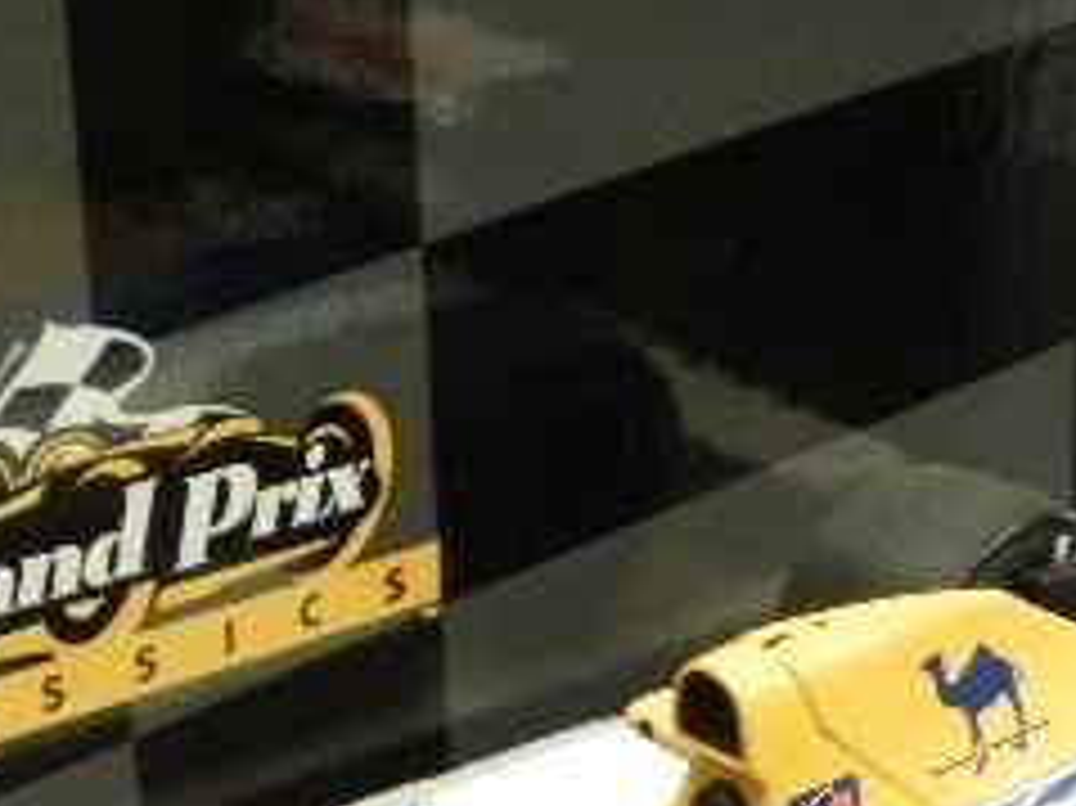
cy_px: 1067
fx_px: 3666
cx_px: 545
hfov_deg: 16.7
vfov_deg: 12.2
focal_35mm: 118
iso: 125
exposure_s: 1/8
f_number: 4
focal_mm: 7.7
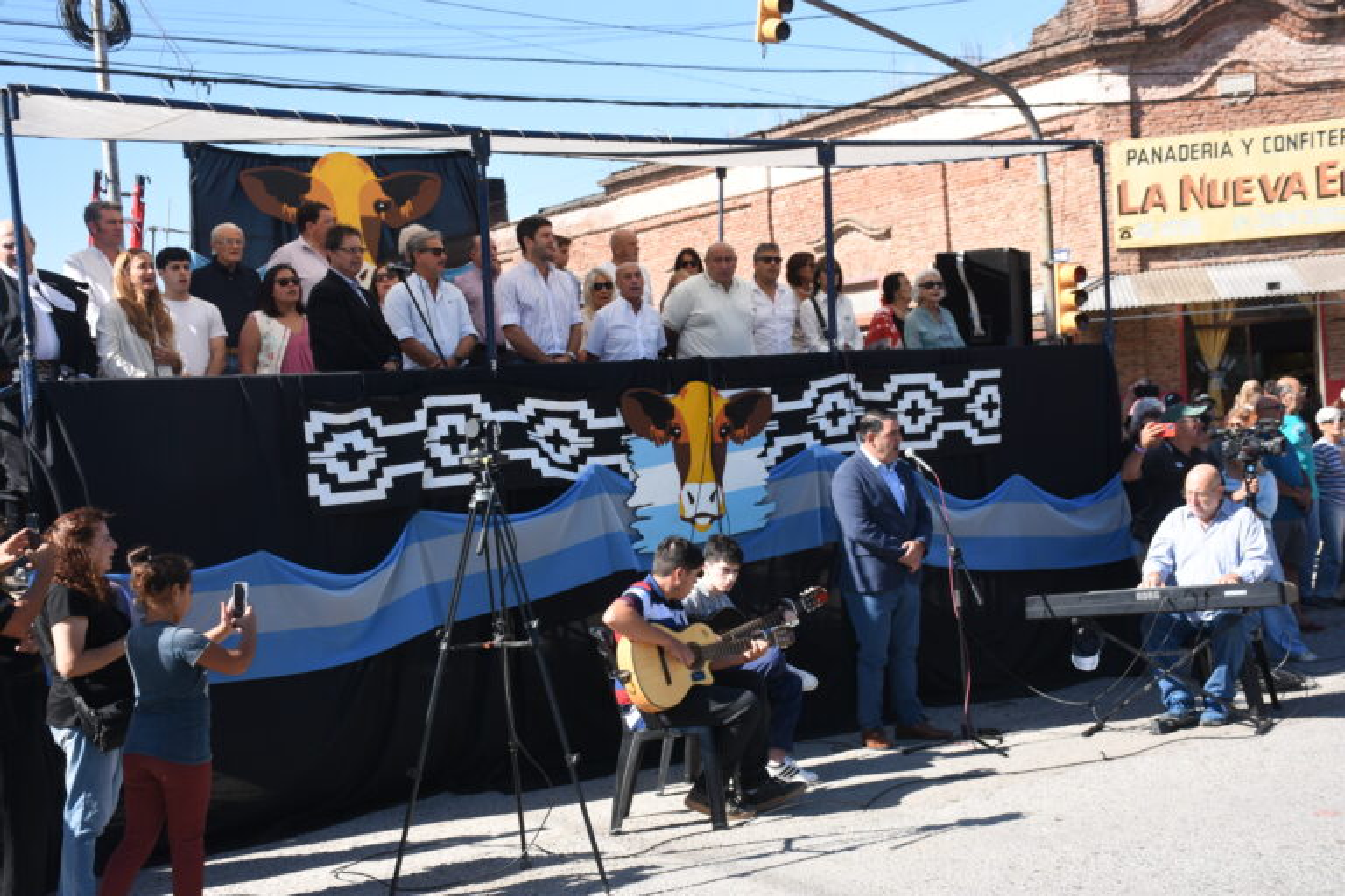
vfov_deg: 28.1
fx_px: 1793
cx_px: 672
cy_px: 448
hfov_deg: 41.1
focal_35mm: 48
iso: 100
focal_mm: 32
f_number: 5.6
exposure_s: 1/250
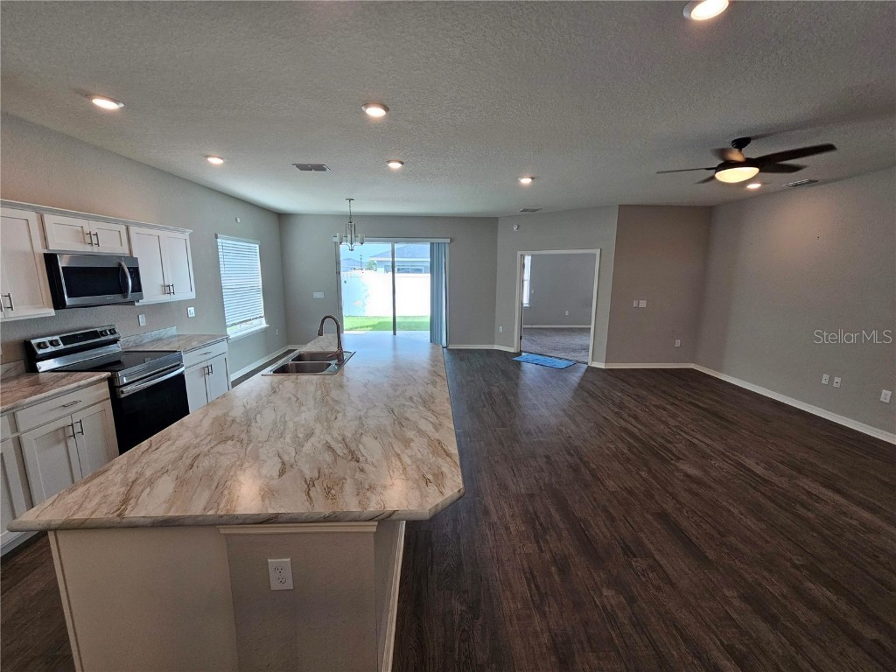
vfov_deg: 89.9
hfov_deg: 106.2
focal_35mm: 13
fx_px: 336
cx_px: 448
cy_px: 336
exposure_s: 1/120
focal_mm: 2.2
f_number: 2.2
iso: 80
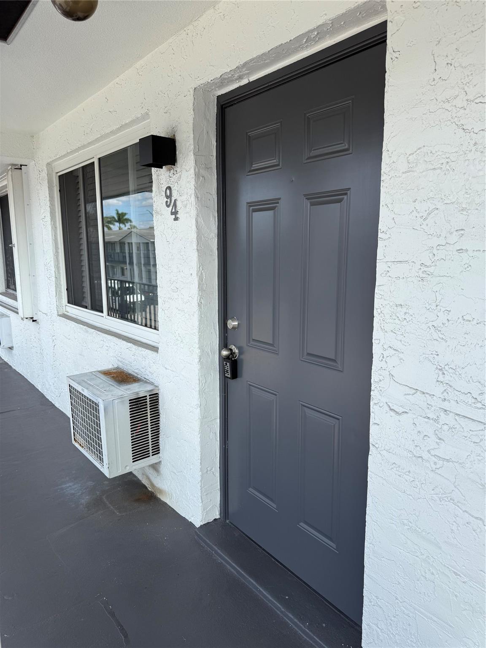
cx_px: 243
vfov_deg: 71.6
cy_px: 324
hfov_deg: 56.8
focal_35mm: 24
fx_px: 449
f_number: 1.78
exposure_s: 1/1361
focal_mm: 6.76
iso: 80
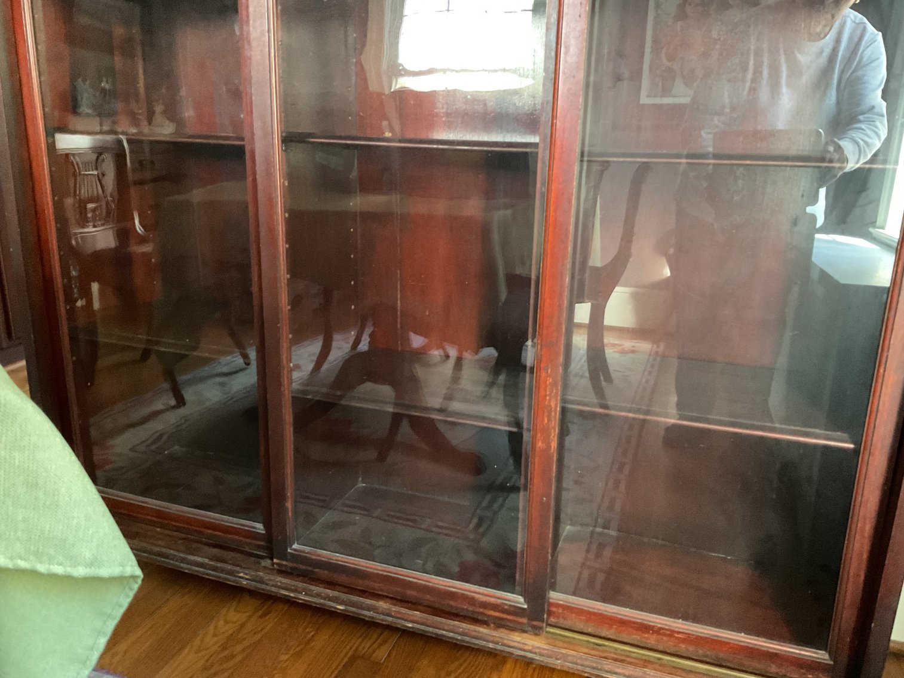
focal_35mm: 29
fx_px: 757
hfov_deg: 61.7
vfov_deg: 48.2
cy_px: 339
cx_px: 452
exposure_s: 1/24
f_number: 1.8
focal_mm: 3
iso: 500
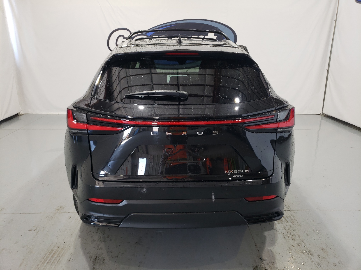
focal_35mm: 26
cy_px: 135
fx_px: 271
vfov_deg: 53.1
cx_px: 180
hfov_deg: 67.3
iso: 51
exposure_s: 1/60.2
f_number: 1.5
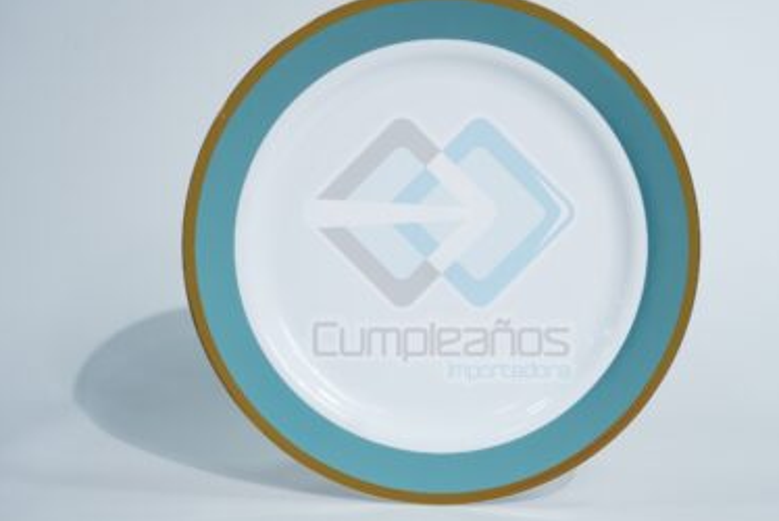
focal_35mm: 47
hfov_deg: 42.1
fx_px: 1009
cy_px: 249
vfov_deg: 28.9
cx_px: 442
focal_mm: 27
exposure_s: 1/45
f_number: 8
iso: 400
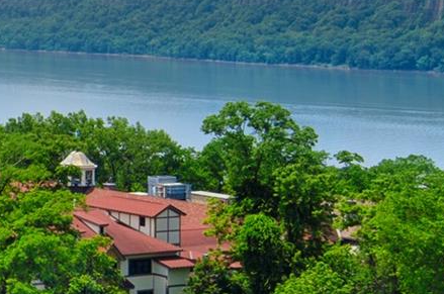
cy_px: -5
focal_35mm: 112
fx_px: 1379
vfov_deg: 12.0
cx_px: -513
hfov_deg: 14.4
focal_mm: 16
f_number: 9
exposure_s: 1/100
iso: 100
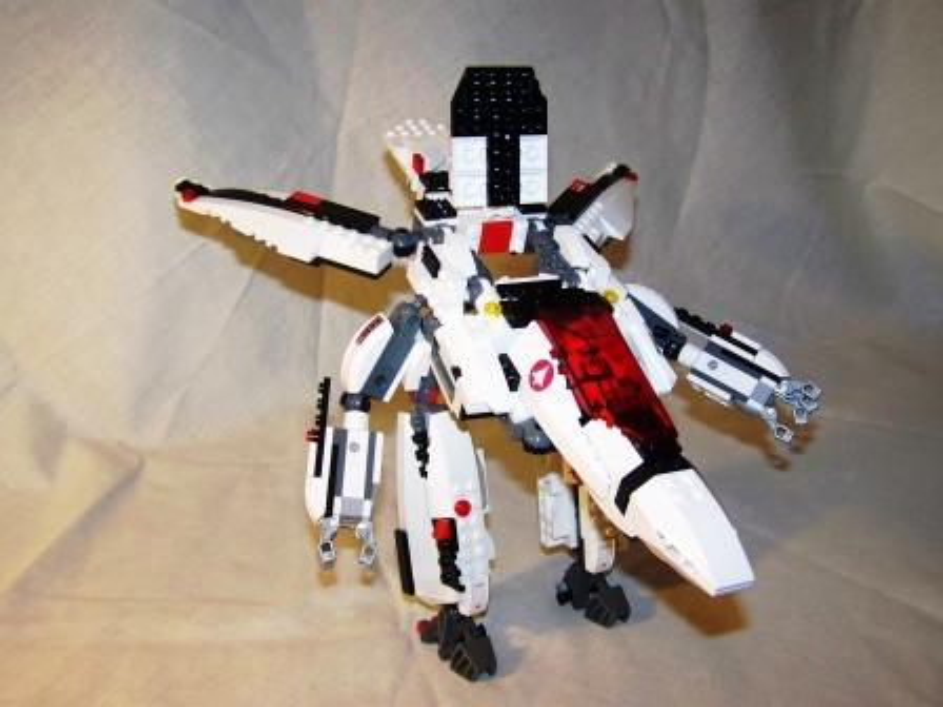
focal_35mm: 38
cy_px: 354
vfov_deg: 37.7
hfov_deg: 49.0
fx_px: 1035
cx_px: 472
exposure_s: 1/30
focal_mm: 6.3
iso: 200
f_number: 2.8
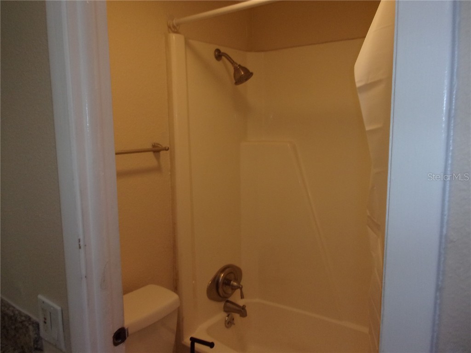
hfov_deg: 63.4
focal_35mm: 28
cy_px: 176
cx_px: 236
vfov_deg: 49.7
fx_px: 381
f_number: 3.9
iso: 200
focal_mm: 5.1
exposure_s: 1/34
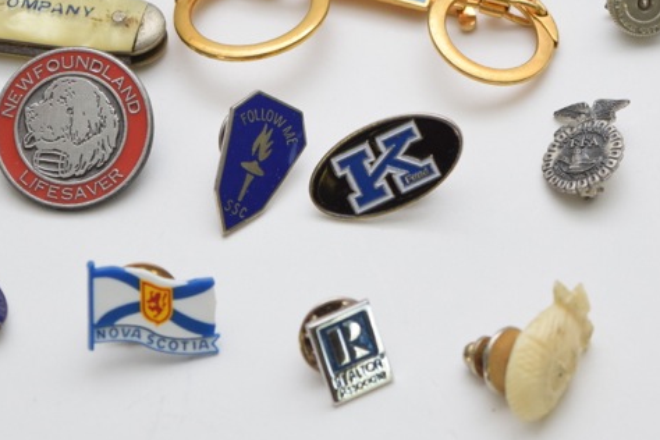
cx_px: 347
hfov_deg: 11.8
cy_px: 41
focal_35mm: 174
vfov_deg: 7.9
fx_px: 3191
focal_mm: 55
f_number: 5.6
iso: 800
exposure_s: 1/100
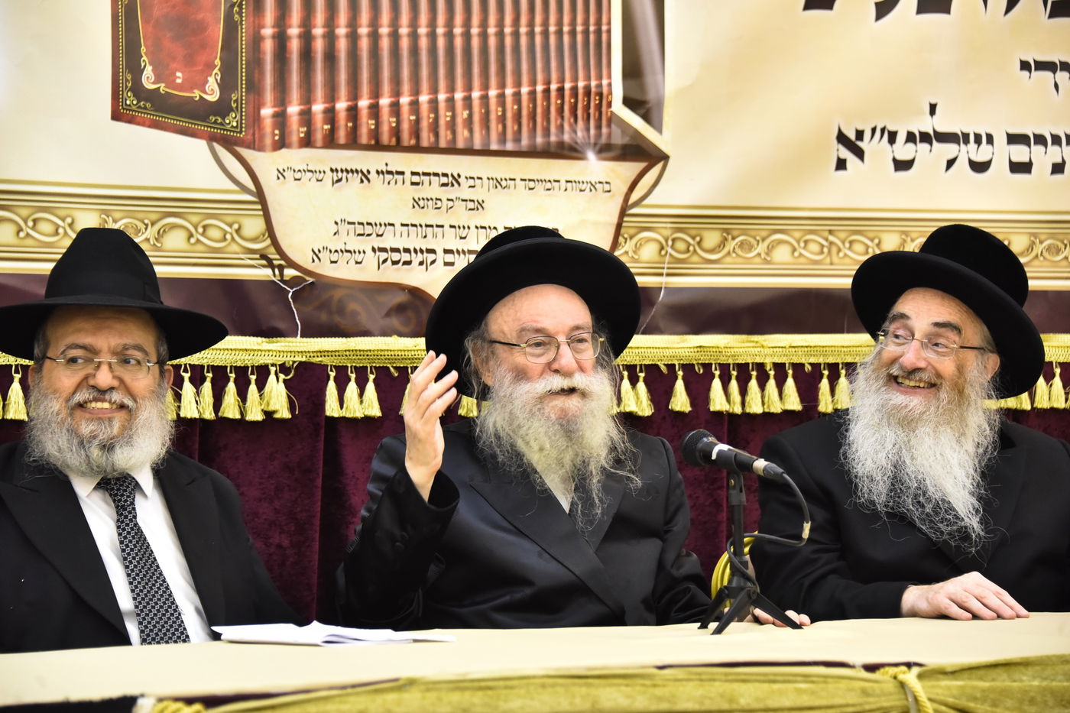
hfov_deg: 17.6
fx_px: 3447
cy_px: 356
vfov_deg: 11.8
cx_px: 535
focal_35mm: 116
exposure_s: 1/125
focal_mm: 116
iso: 3200
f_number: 5.6
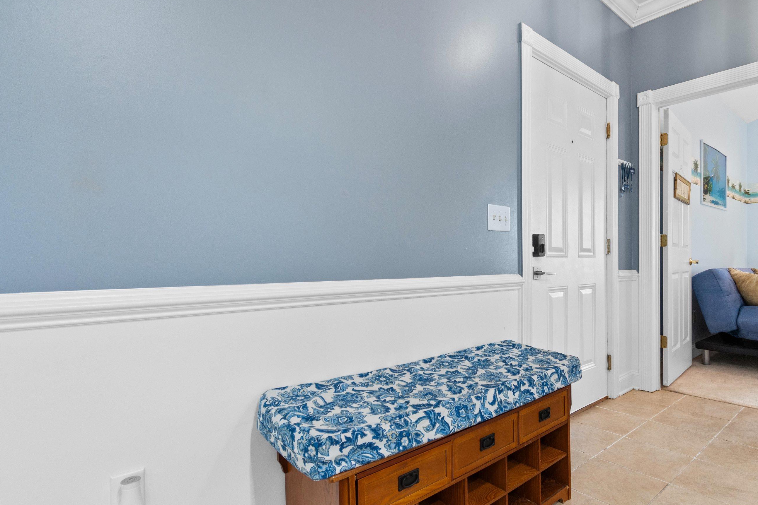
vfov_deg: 64.6
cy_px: 254
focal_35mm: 19
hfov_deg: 86.3
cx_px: 434
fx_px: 400
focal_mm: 11
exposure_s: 1
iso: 100
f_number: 4.8
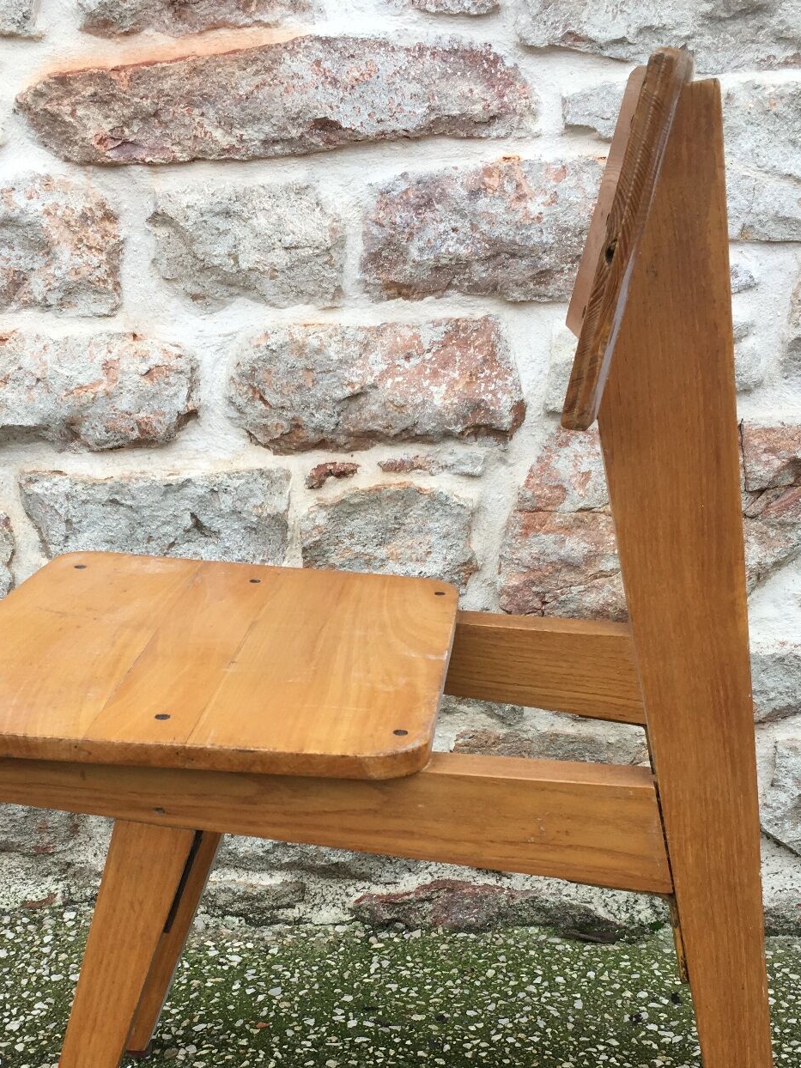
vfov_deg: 39.6
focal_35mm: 47
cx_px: 330
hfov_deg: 30.8
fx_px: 1450
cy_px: 763
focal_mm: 4.15
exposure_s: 1/50
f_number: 2.2
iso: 25
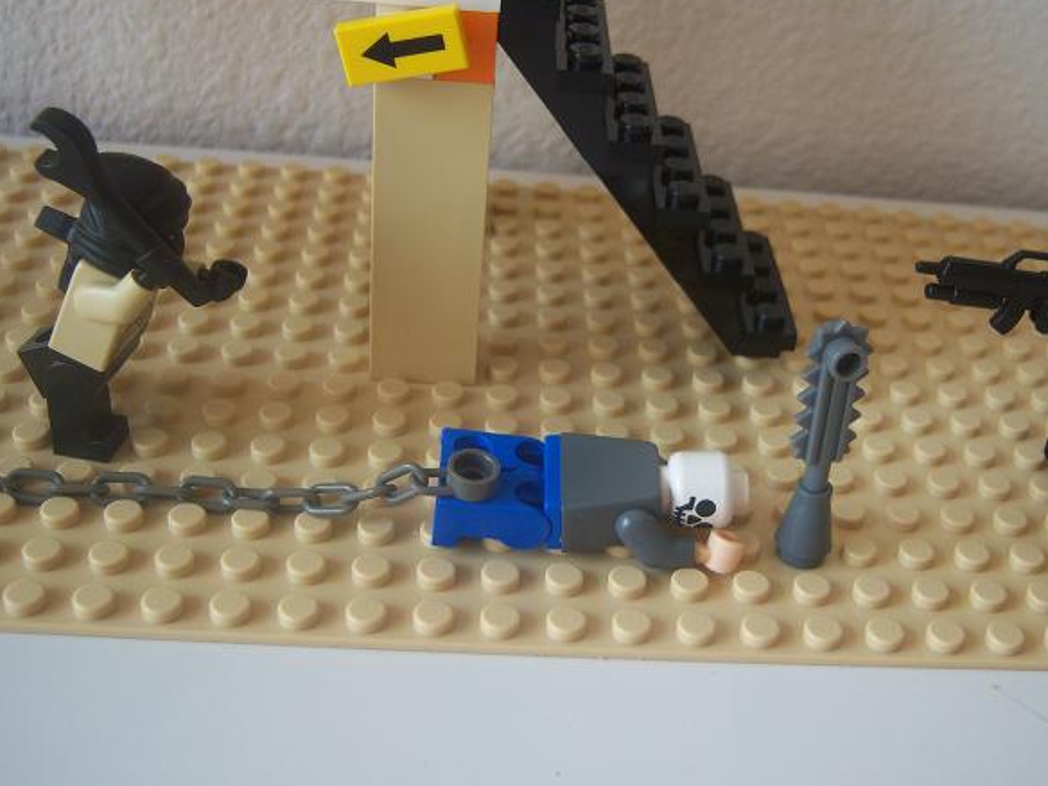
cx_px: 619
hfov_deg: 41.9
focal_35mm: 45
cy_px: 388
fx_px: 1362
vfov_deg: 32.2
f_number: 2.8
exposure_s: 1/100
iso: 80
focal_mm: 7.5
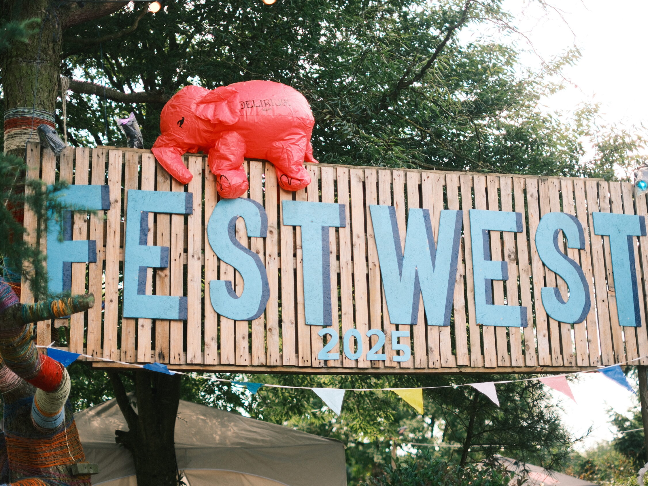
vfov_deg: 25.2
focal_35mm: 58
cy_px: 241
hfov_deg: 33.2
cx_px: 322
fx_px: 1086
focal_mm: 35
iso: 400
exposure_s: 1/2500
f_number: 1.4
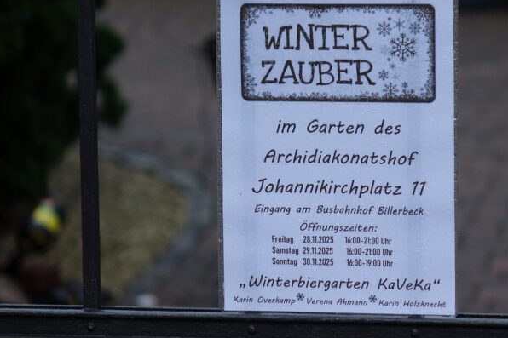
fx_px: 3019
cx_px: 320
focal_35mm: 214
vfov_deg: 6.4
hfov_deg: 9.6
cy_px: 141
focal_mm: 60.99
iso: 500
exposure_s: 1/200
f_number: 2.8
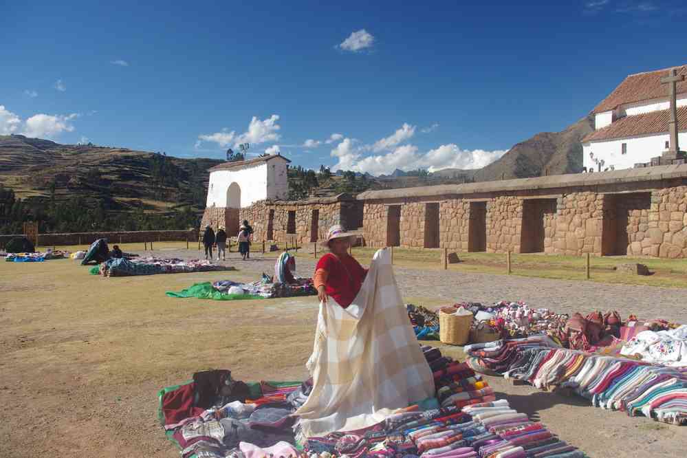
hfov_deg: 55.1
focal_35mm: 34
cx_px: 344
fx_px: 658
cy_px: 229
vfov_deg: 38.4
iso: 200
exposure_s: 1/100
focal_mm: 23
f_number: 11
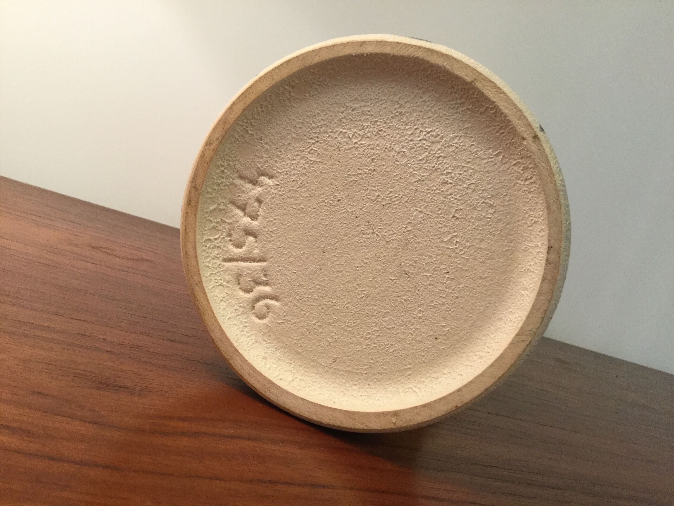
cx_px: 337
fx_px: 604
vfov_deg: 45.4
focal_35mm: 31
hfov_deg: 58.4
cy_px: 253
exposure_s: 1/33
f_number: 2.4
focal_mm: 3.3
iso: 64
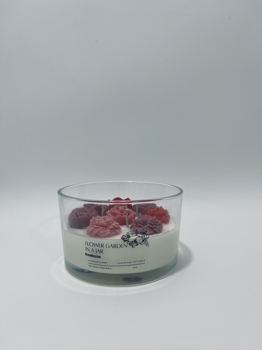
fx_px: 262
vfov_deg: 67.3
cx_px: 131
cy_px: 175
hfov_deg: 53.1
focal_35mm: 26
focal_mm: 5.1
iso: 50
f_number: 1.6
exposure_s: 1/100
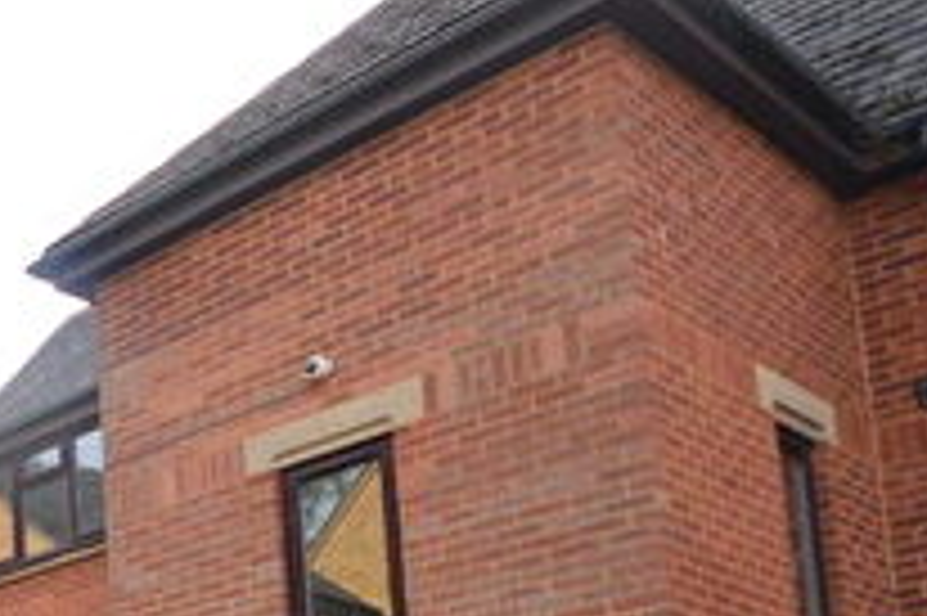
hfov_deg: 26.6
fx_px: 1312
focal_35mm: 51
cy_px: 818
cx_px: -495
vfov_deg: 23.2
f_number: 5
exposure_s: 1/200
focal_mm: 10
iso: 100
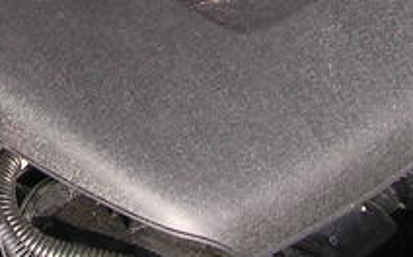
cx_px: -45
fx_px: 2193
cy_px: -298
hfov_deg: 10.6
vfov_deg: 6.5
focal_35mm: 195
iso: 50
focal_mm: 5.8
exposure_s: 1/304
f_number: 2.8
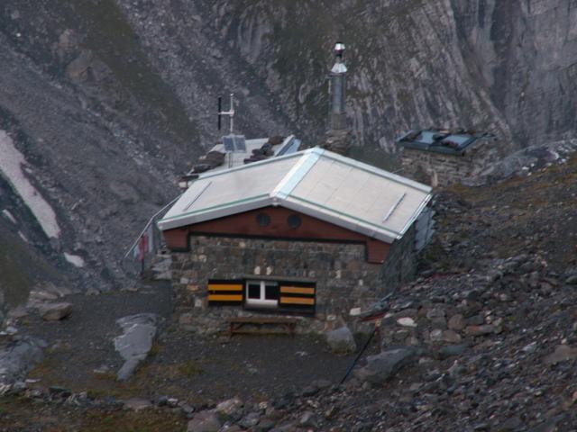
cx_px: 288
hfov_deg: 5.2
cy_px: 216
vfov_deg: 3.9
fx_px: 6334
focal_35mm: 380
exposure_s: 1/100
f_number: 4.5
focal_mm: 63.07
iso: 64
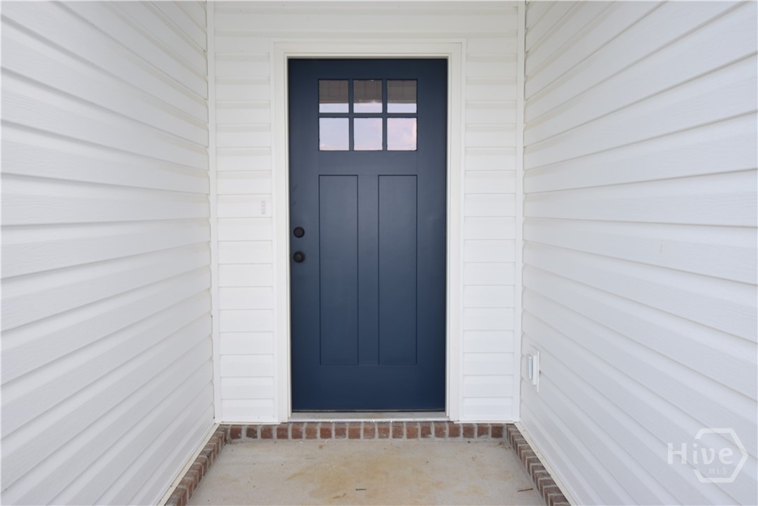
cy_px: 253
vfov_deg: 43.6
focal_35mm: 30
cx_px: 379
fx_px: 632
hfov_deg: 61.9
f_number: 5.6
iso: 125
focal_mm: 20
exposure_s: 1/125
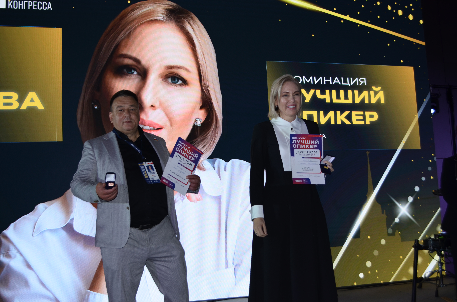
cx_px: 228
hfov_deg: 53.2
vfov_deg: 36.7
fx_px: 456
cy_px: 151
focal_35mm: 36
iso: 360
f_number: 4
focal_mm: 24
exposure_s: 1/125
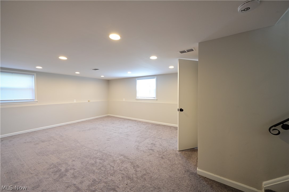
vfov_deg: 81.2
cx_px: 144
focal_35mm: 14
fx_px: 112
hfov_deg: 104.3
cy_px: 96
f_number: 9
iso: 400
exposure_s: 1/10
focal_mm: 14
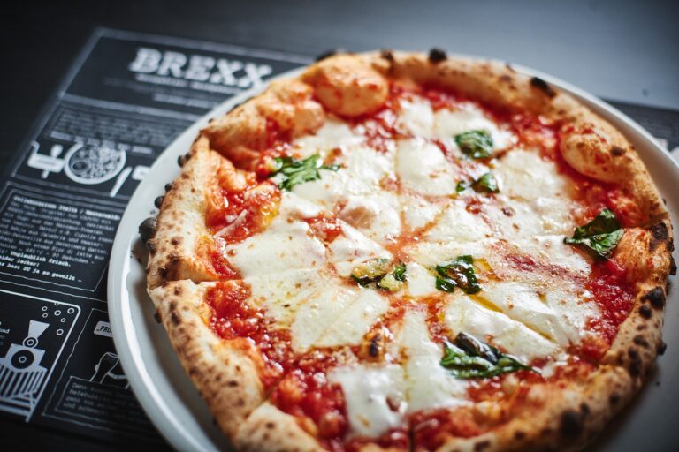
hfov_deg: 39.6
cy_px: 226
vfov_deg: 27.0
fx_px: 943
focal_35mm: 50
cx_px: 340
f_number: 2.5
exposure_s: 1/160
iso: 500
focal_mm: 50
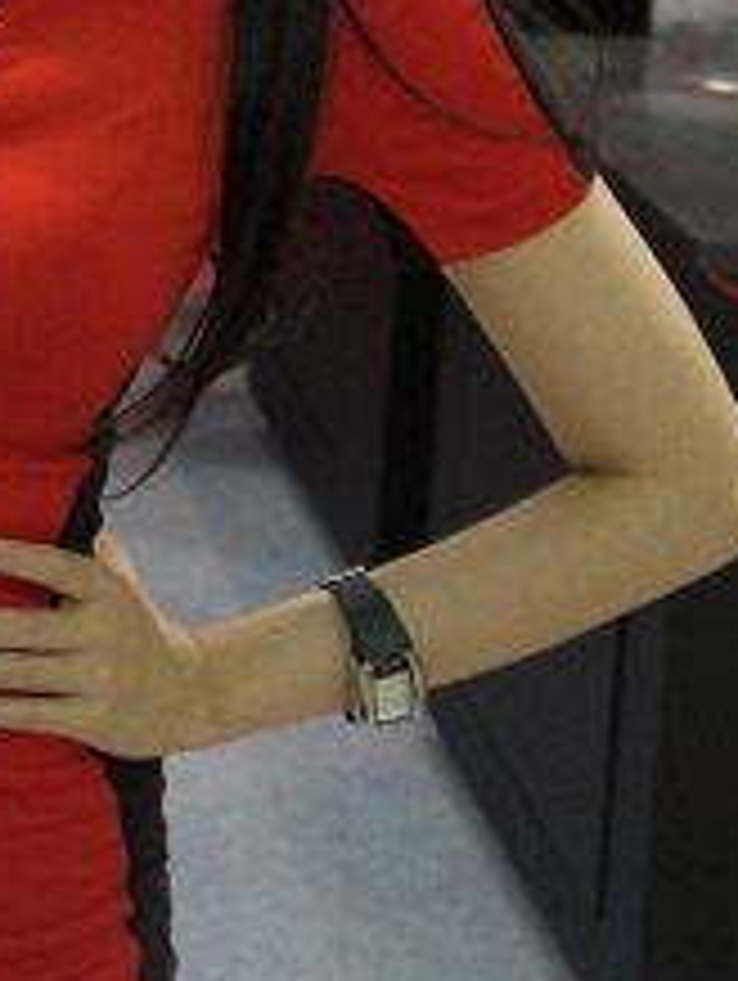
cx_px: -130
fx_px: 3433
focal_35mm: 121
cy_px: -207
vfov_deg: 15.6
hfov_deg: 12.0
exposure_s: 1/40
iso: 400
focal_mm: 22
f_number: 4.4
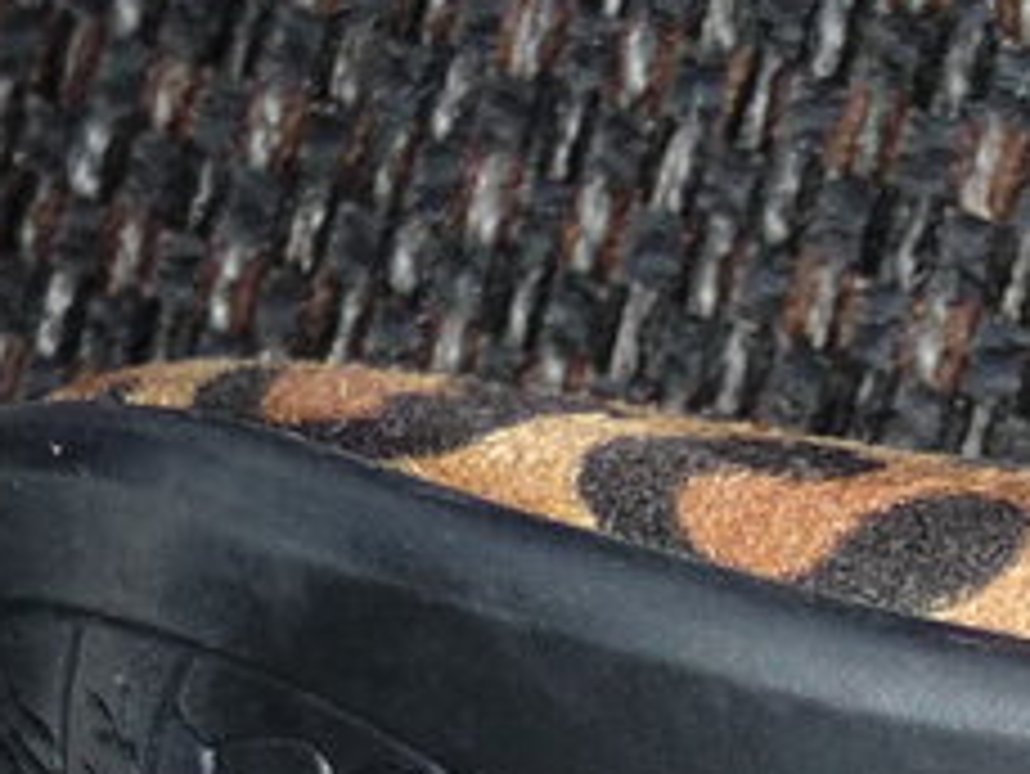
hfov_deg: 11.3
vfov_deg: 8.1
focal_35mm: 163
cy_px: 2151
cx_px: 1824
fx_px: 4853
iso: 100
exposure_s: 1/30
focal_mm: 4.7
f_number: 3.3
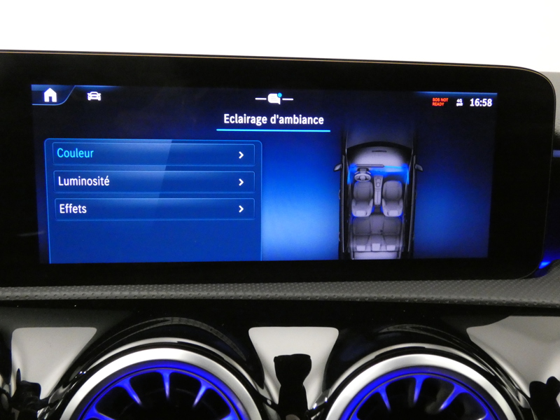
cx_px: 280
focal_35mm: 33
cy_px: 210
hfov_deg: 55.4
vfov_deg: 42.9
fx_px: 534
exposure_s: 1/20
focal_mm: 6
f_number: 3.4
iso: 1600
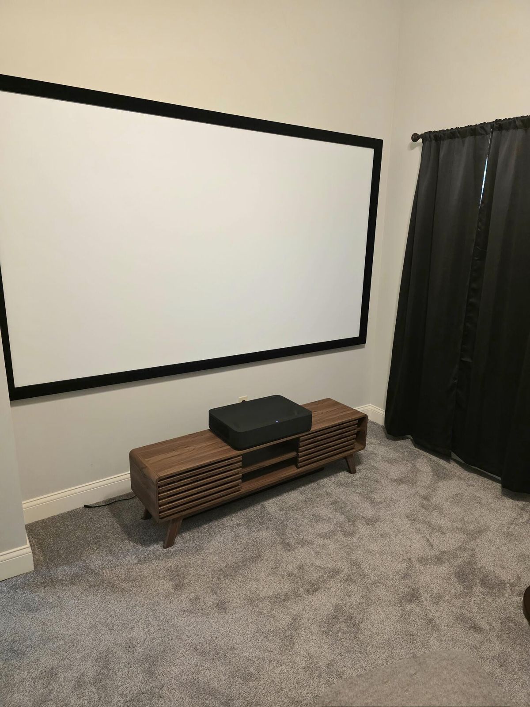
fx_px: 470
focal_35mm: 23
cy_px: 354
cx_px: 265
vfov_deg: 73.9
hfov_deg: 58.9
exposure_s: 1/120
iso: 800
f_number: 1.7
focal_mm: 6.3
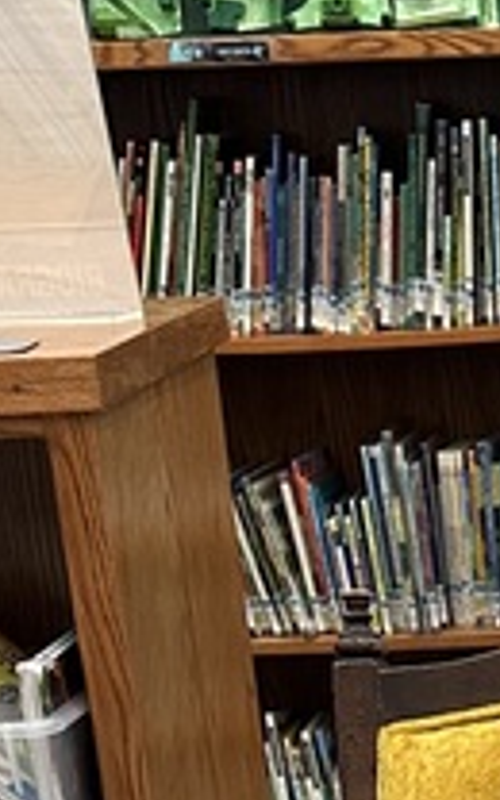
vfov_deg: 13.5
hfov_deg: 10.1
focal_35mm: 125
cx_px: 785
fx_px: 2725
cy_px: 1754
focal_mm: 6.86
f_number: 1.78
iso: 200
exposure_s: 1/121
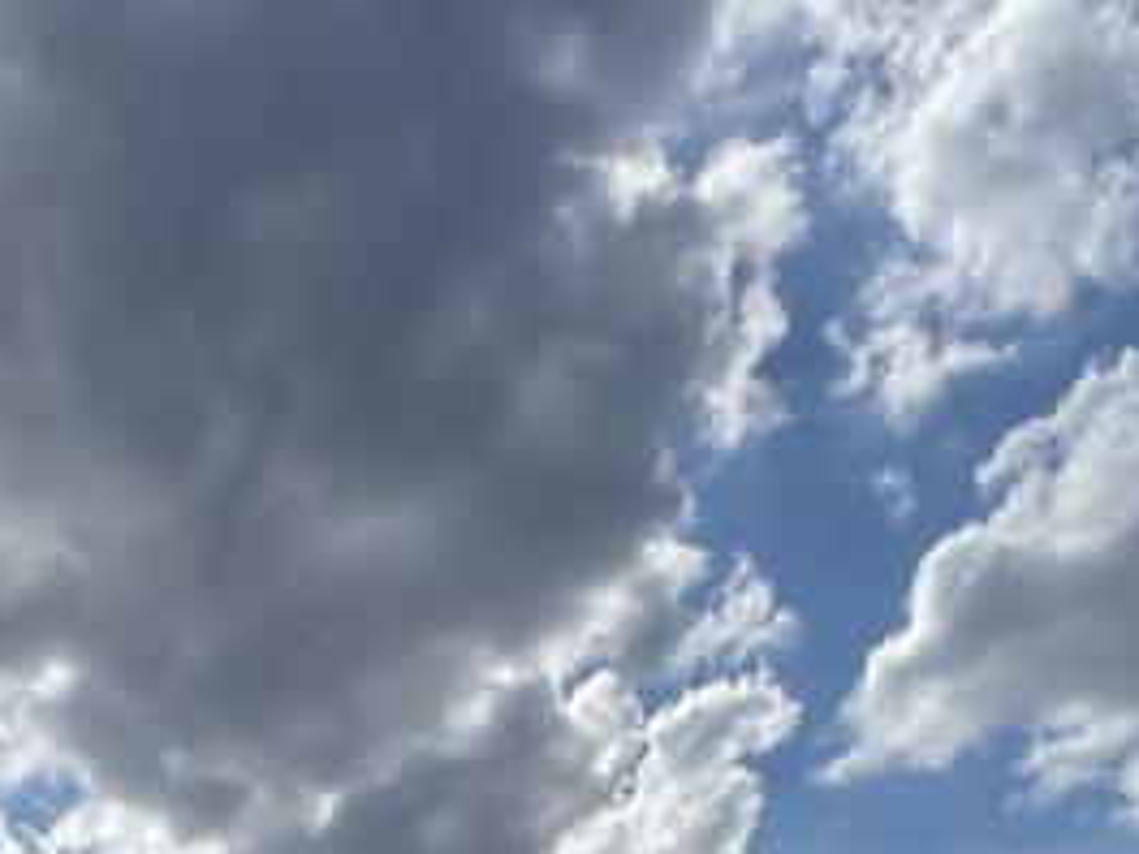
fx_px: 1678
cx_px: 56
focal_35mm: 51
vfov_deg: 20.5
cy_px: 1518
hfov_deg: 34.7
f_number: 2.2
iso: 50
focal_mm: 2.22
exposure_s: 1/3717
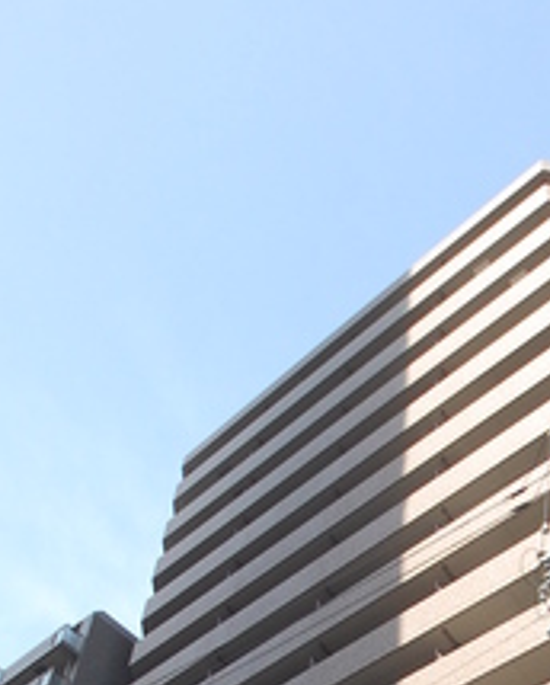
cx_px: 444
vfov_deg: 32.7
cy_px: 890
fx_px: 852
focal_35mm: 42
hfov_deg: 34.6
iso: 400
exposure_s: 1/200
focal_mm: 10
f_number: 10
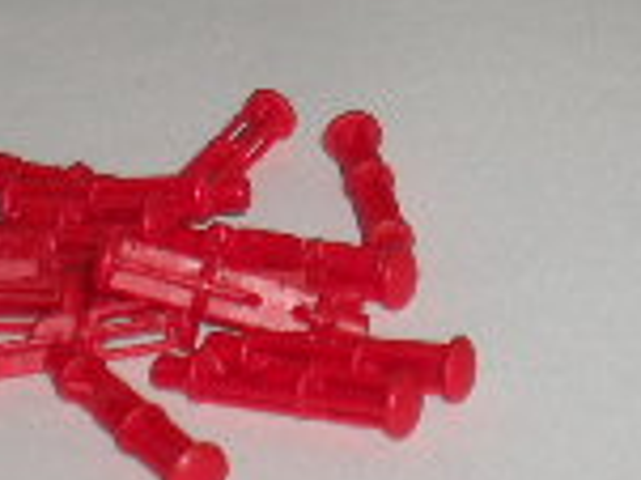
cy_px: -455
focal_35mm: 161
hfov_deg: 12.3
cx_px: 471
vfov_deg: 8.7
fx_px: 2979
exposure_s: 1/60
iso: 64
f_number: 3.1
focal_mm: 6.3
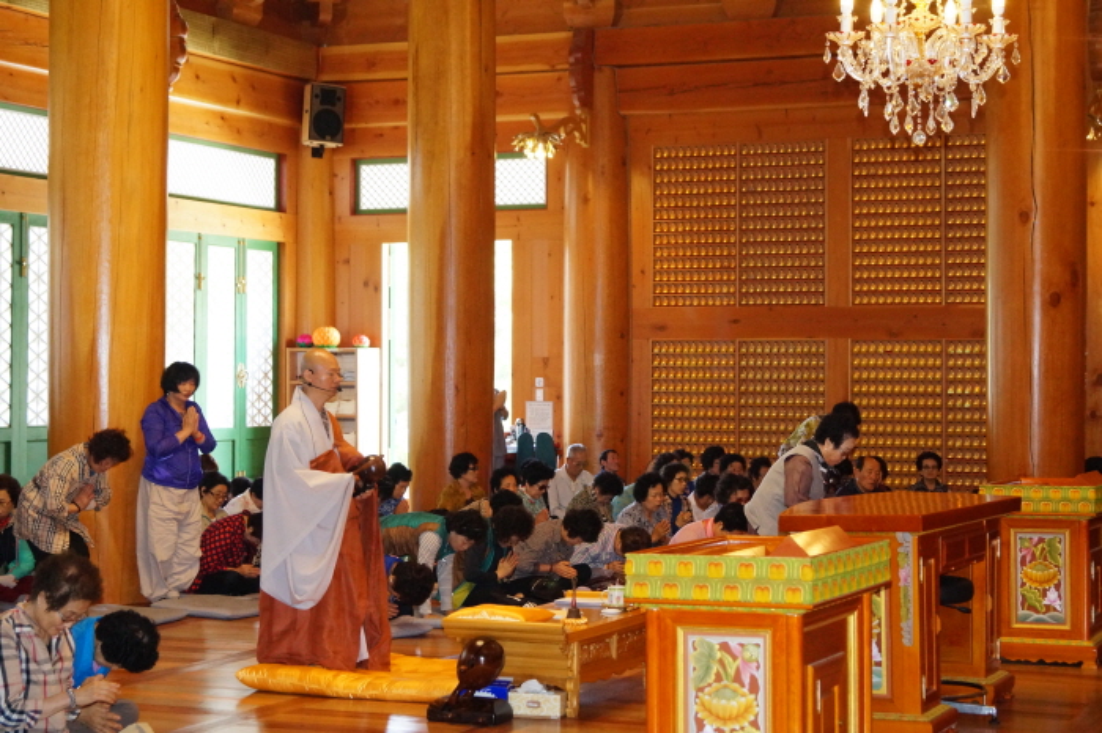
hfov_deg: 29.9
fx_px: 2065
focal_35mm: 68
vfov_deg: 20.1
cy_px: 366
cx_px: 551
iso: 2000
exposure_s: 1/80
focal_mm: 45
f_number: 5.6
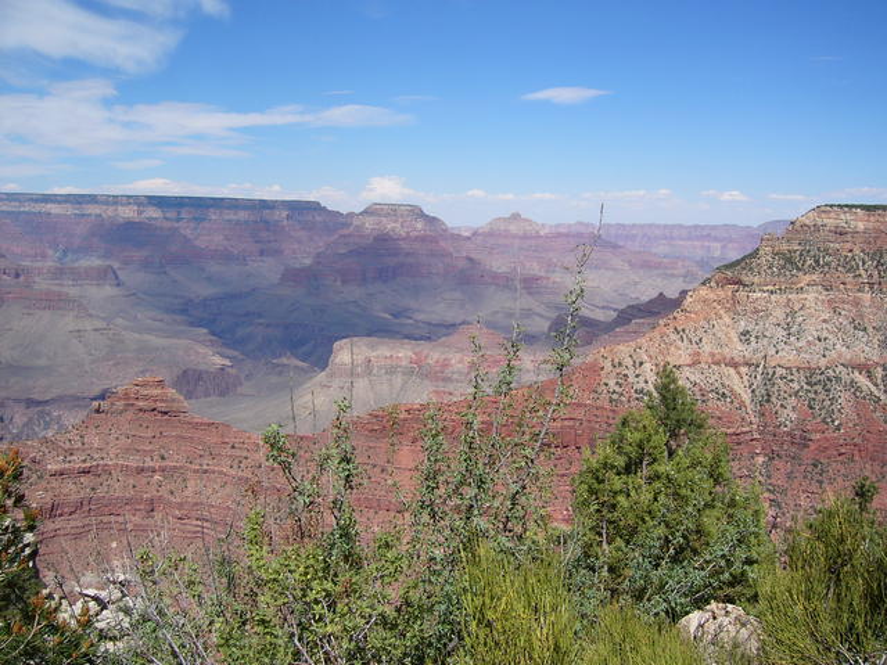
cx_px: 444
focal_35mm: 35
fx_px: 897
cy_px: 332
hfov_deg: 52.6
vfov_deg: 40.7
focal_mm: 5.8
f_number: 8
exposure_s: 1/200
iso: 50
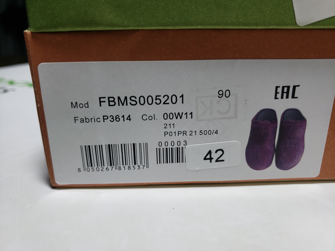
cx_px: 168
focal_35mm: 26
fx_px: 252
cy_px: 126
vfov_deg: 53.1
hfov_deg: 67.3
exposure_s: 1/286
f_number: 1.5
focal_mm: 4.3
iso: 50
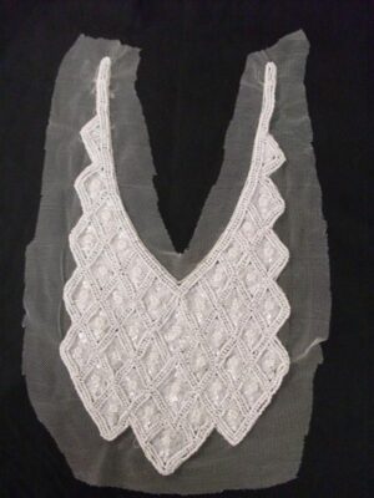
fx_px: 547
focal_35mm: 38
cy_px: 249
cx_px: 187
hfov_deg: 37.7
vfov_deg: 49.0
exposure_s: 1/20
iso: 200
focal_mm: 6.3
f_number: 2.8
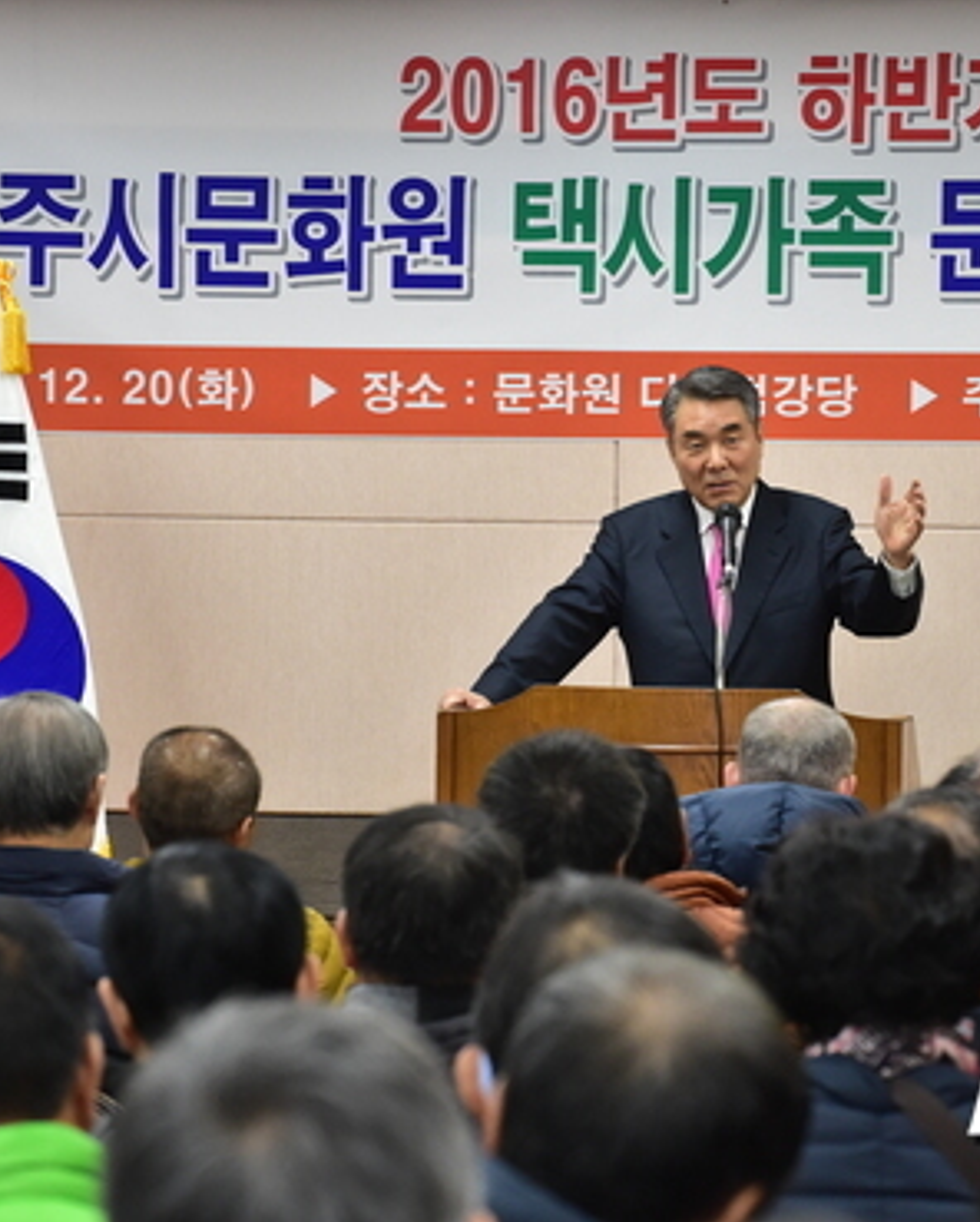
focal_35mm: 165
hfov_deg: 9.4
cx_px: 675
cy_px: 608
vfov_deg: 11.7
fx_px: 5972
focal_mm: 116
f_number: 7.1
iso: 4000
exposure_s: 1/200
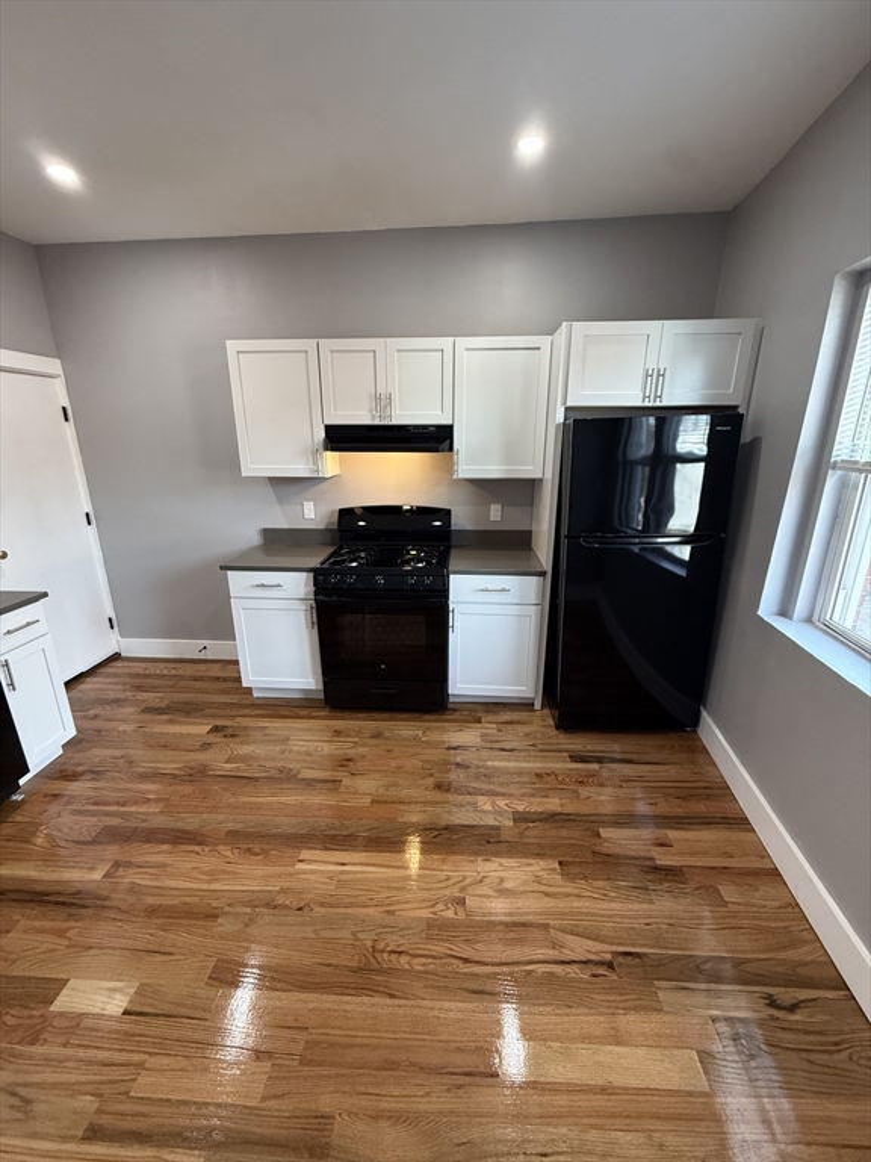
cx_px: 436
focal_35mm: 14
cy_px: 581
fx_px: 470
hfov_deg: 85.7
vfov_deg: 102.1
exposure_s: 1/99
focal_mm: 2.22
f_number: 2.2
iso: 250
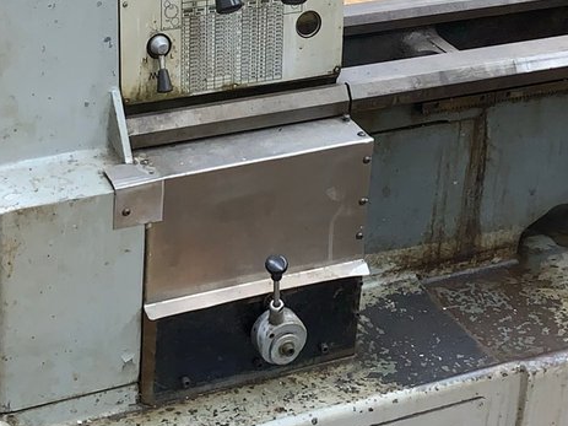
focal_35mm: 85
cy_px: 8
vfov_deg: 17.0
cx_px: 240
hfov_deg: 23.0
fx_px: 1394
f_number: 1.8
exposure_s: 1/15
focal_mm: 4.25
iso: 40
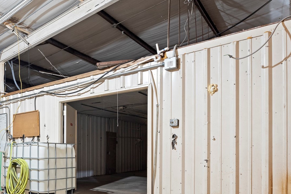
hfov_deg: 54.3
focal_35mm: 30
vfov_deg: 41.3
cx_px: 31
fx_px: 242
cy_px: 161
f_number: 8
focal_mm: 16
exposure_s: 1
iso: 640
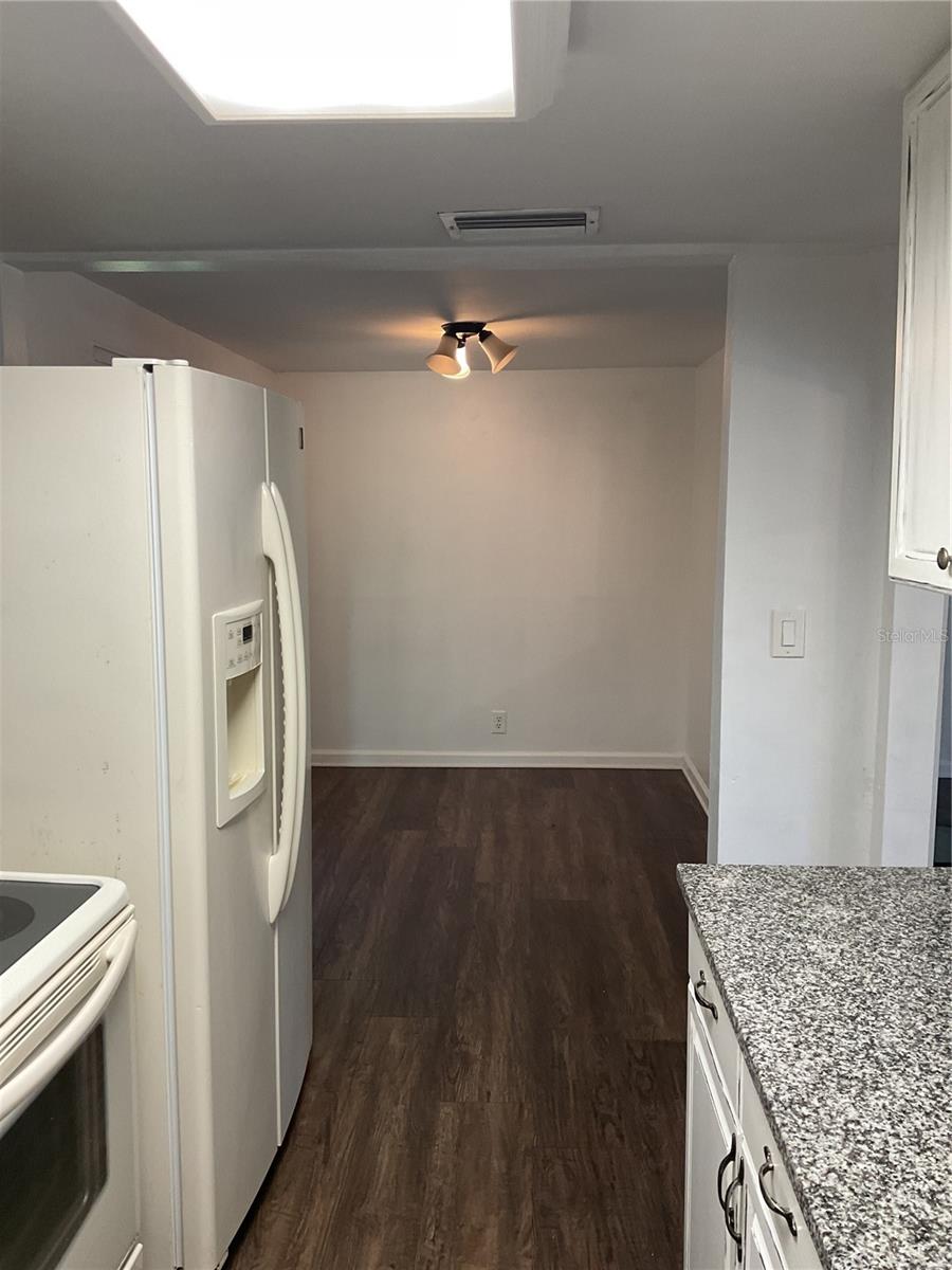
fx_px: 1063
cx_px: 476
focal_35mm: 29
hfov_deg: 48.2
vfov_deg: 61.7
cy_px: 635
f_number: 1.8
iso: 64
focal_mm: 3
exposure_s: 1/60
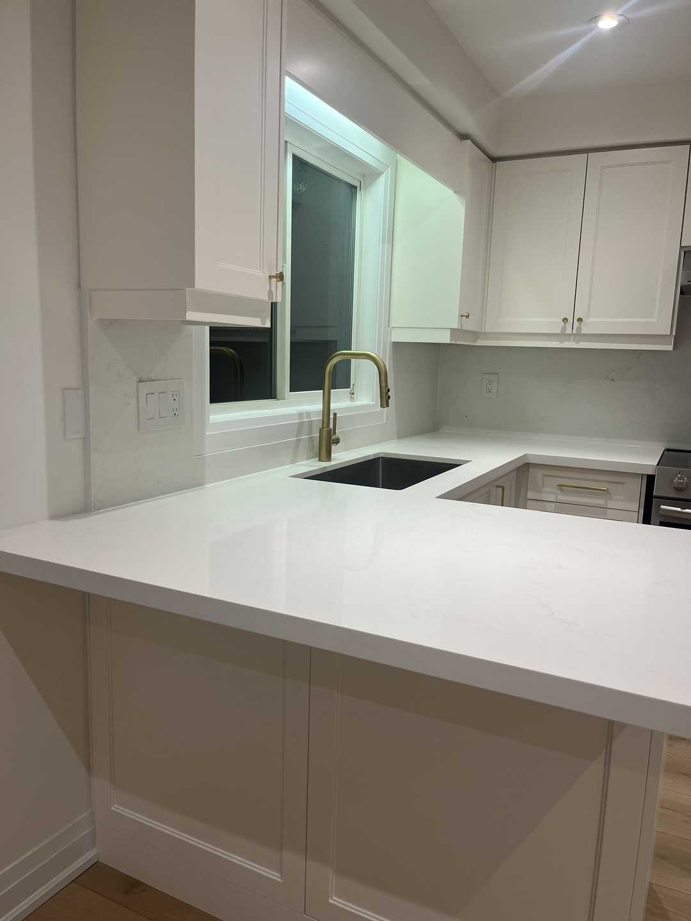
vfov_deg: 67.3
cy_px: 460
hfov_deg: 53.1
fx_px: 692
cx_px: 346
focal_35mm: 26
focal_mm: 5.1
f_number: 1.6
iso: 80
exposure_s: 1/120
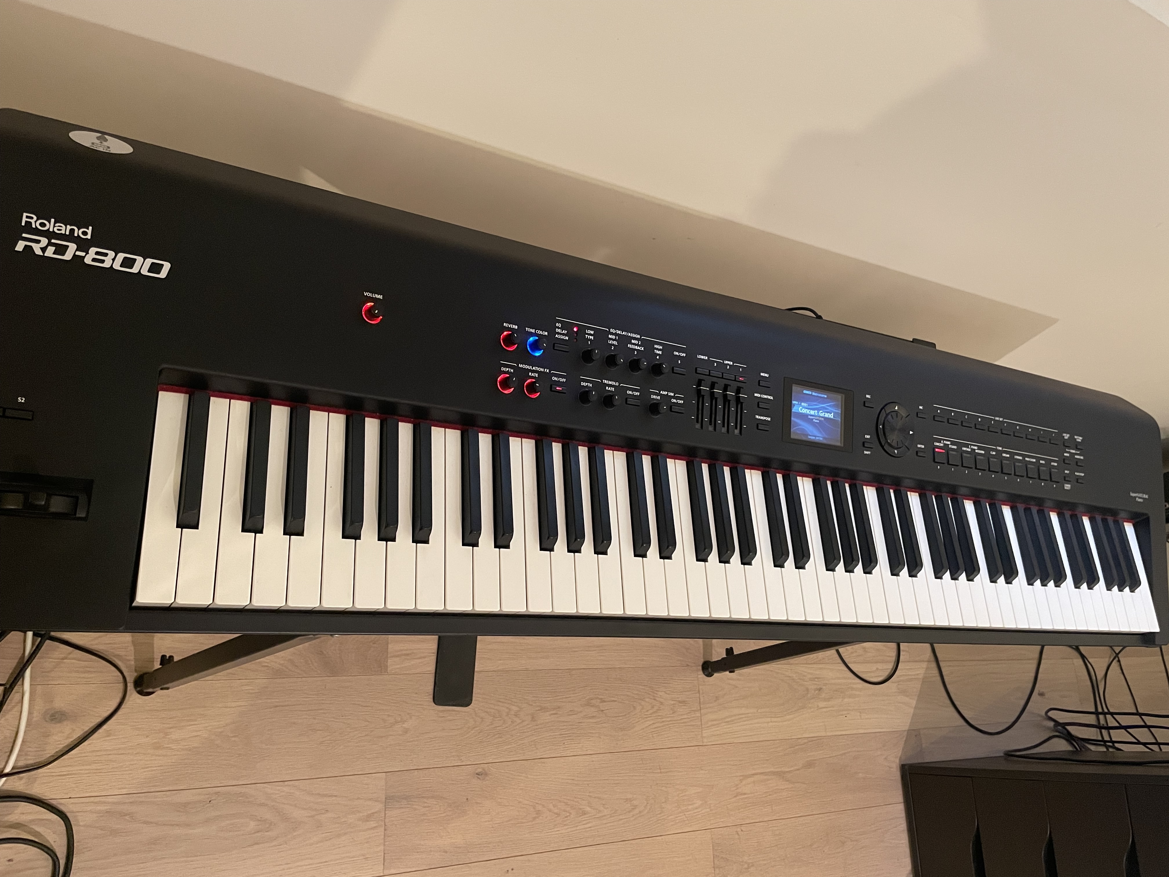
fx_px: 878
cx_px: 584
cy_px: 438
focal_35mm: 26
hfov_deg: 67.3
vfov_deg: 53.1
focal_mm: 4.2
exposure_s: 1/50
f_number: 1.6
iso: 500
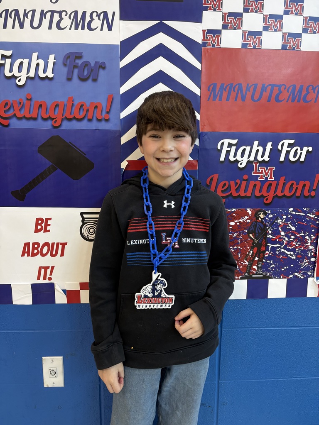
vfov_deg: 67.3
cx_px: 160
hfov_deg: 53.1
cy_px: 212
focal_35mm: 26
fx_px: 319
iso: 125
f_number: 1.6
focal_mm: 5.96
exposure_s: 1/60
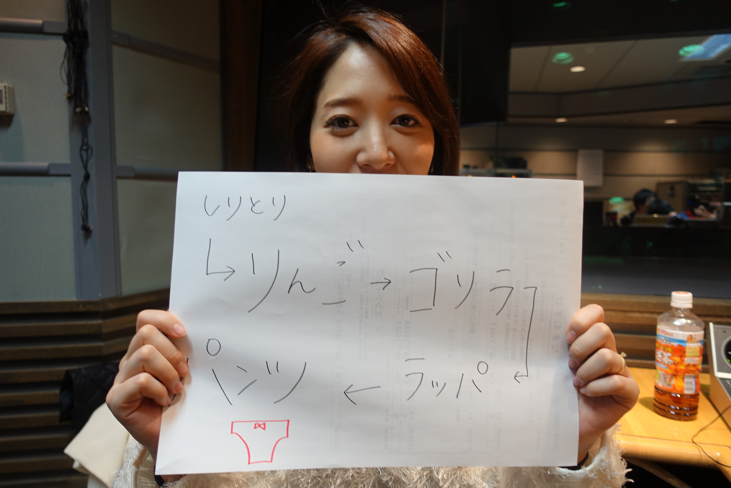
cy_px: 244
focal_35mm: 24
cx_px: 366
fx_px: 487
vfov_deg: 53.1
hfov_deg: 73.7
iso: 125
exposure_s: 1/30
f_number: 2.2
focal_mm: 8.8
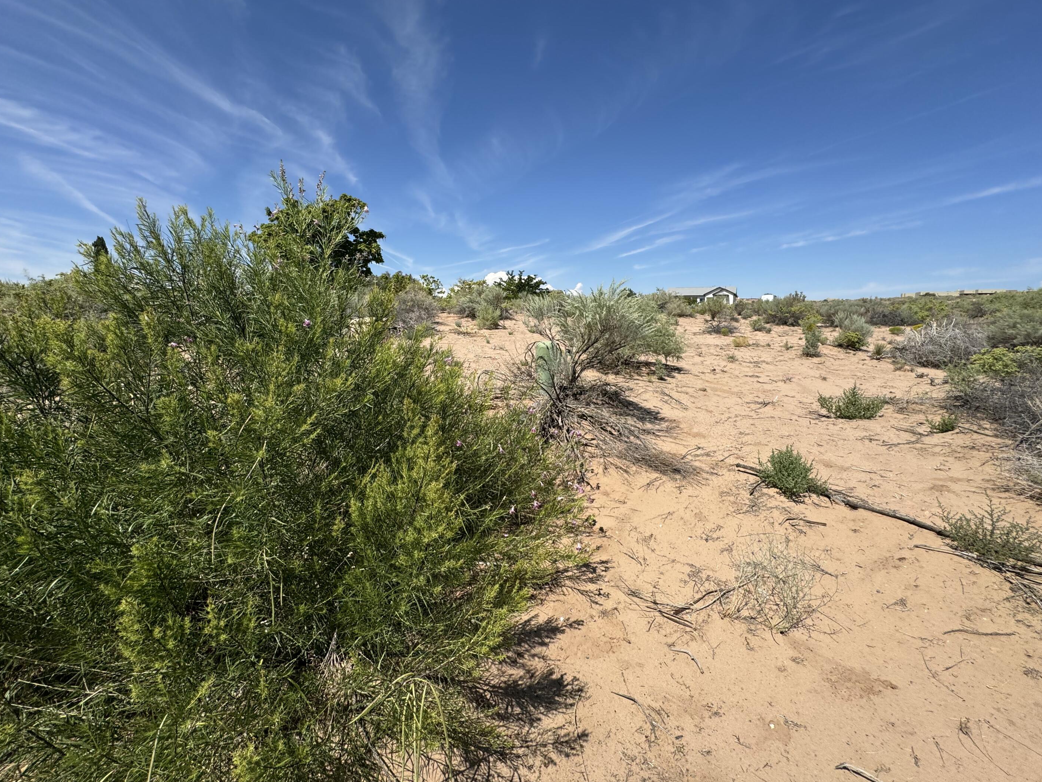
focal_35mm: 15
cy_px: 369
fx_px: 452
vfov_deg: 81.7
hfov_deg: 98.2
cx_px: 512
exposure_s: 1/2674
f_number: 2.2
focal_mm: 2.22
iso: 50
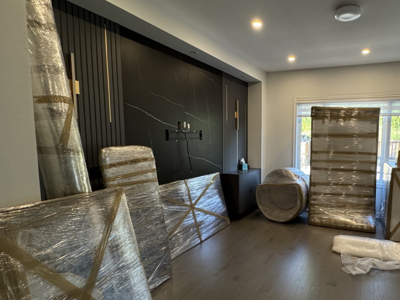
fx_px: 254
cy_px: 162
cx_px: 276
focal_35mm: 22
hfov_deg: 73.4
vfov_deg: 61.0
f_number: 2.2
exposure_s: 1/120
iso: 320
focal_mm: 2.22
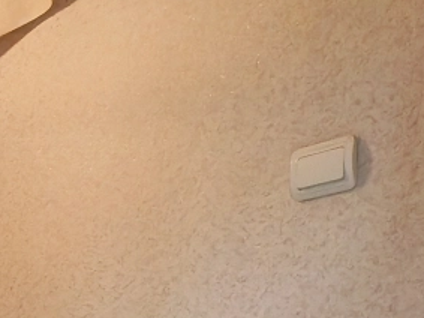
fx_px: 869
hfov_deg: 18.6
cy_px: 497
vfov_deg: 18.1
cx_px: -406
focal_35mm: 71
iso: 320
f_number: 2.2
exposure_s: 1/33
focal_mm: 1.96
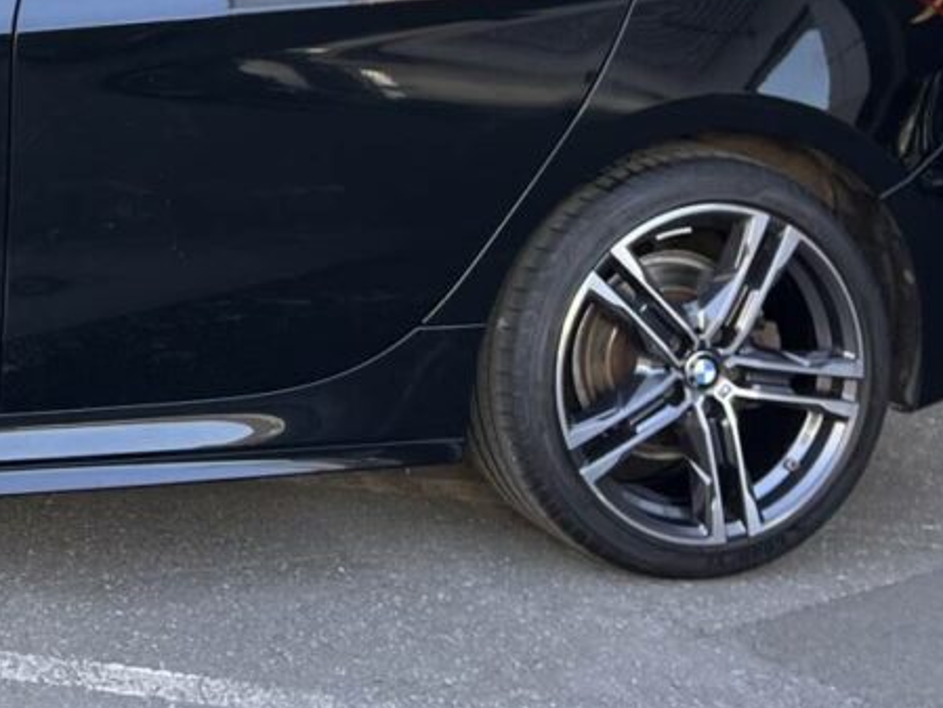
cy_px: -288
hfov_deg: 19.7
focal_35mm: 89
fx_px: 2425
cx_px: -378
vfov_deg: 15.6
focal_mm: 5.1
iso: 40
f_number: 1.6
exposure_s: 1/176
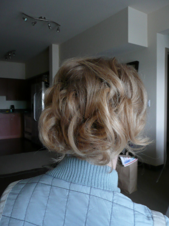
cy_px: 112
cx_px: 87
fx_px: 195
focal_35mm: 30
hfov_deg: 46.8
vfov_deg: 60.0
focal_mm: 4.6
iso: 200
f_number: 3.3
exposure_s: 1/8
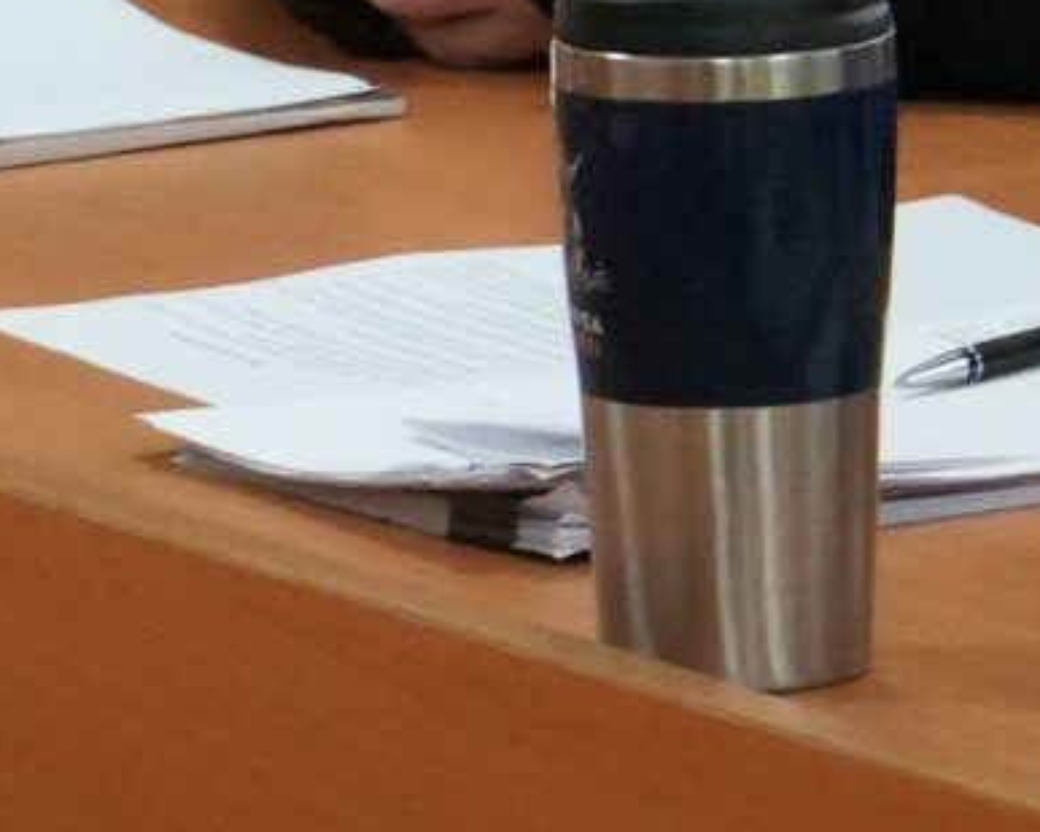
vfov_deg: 2.8
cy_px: -357
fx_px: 16937
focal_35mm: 550
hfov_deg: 3.4
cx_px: 2923
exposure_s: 1/100
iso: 5000
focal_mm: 59
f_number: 8
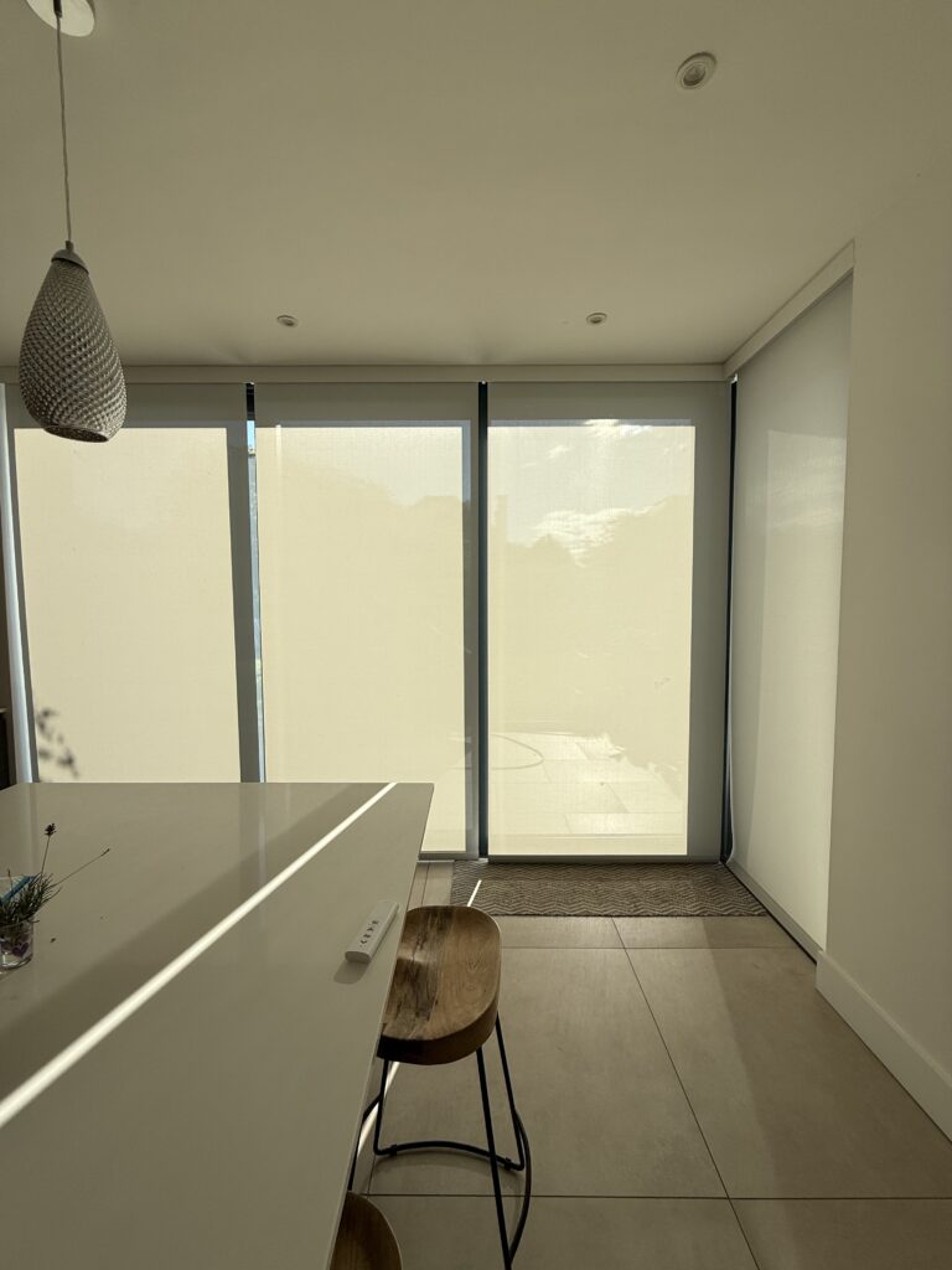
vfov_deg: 102.1
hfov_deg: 85.7
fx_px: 513
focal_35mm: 14
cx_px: 476
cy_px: 635
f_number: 2.2
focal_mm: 2.22
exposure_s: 1/1312
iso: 50
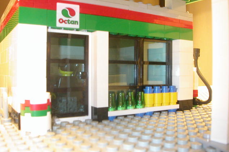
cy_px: 81
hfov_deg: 49.6
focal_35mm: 39
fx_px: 248
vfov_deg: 34.2
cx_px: 116
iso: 200
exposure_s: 1/3.3
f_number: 4.5
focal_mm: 5.6
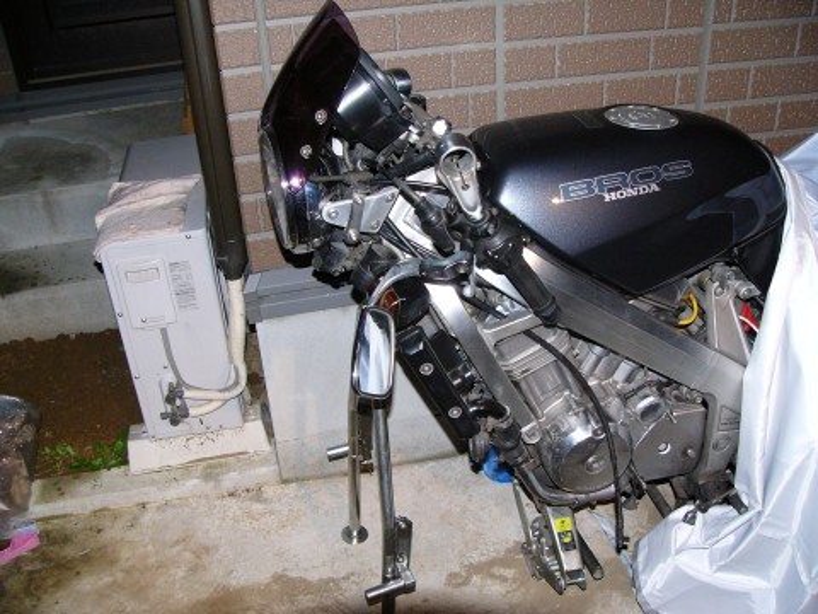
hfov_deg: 51.4
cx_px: 409
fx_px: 851
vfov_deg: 39.7
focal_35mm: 36
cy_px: 307
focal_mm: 6
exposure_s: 1/60
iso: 150
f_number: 2.8
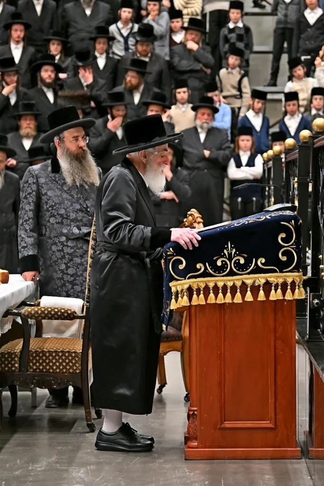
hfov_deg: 13.0
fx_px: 1418
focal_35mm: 105
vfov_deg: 19.5
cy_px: 243
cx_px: 162
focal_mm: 70
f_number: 2.8
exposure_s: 1/400
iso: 400
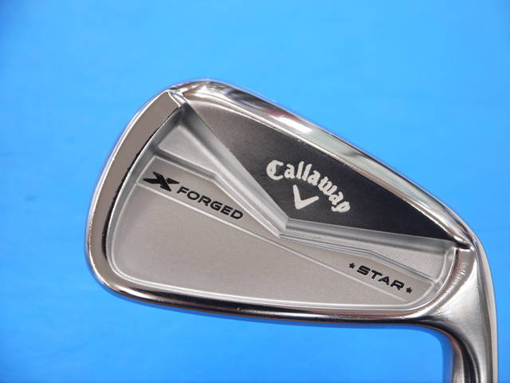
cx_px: 255
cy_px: 192
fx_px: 1238
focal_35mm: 84
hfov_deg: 23.3
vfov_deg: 17.6
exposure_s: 1/80
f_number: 5.6
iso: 640
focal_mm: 42
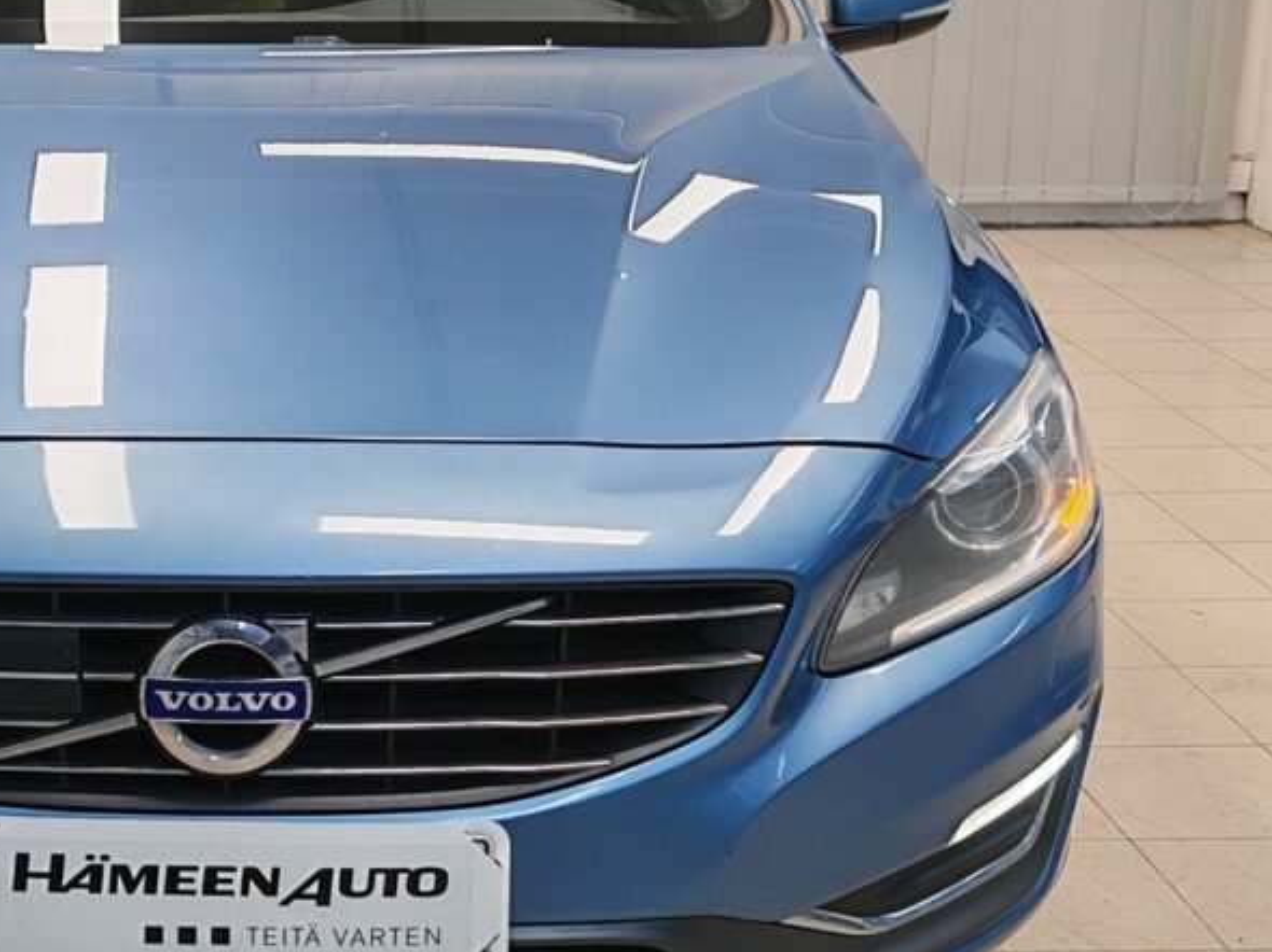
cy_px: 386
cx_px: 207
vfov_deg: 22.2
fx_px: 2424
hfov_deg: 28.6
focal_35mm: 66
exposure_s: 1/100
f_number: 1.6
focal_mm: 5.4
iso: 80
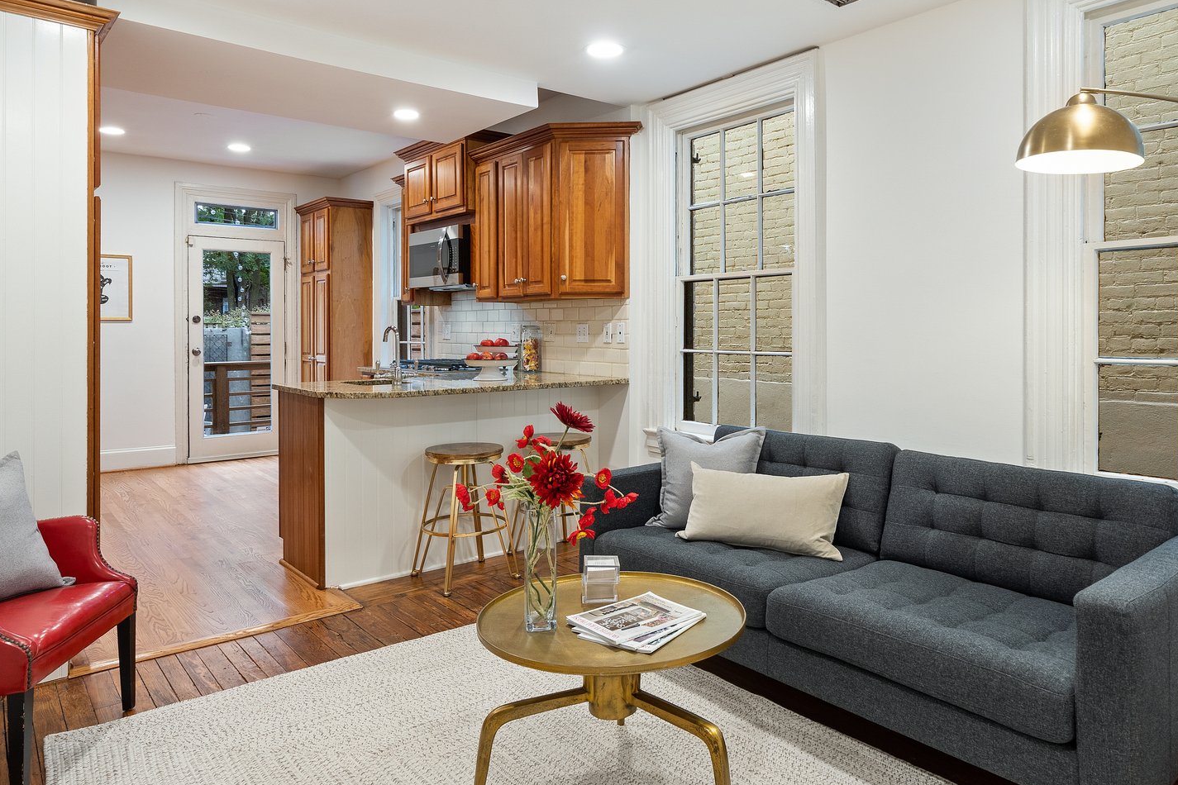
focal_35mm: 23
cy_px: 351
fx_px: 753
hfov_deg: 75.8
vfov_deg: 55.0
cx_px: 654
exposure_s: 1/4
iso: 500
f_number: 10
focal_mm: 16
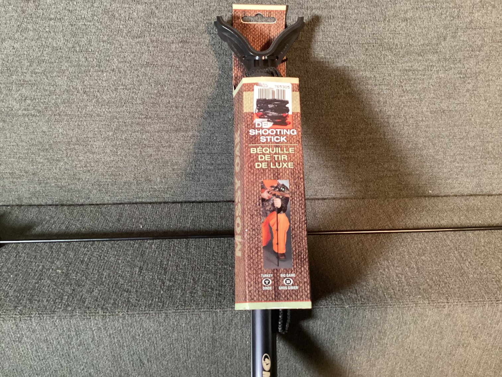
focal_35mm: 31
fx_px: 450
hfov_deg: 58.3
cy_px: 188
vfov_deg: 45.4
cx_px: 251
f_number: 2.4
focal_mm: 3.3
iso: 400
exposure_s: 1/40
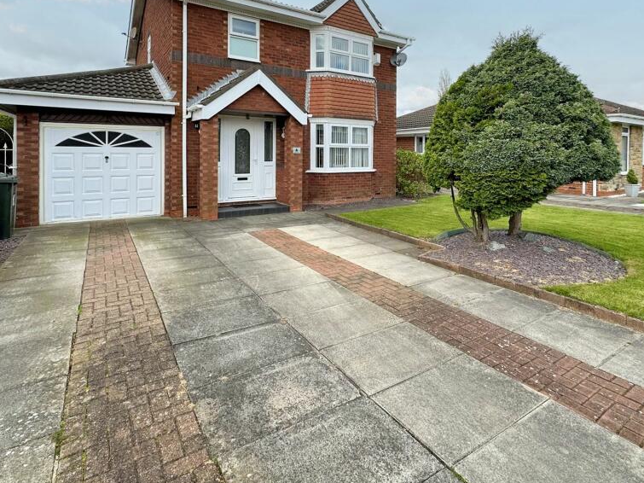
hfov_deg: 84.7
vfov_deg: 67.8
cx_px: 328
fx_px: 353
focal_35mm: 19
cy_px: 187
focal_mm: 2.2
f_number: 2.2
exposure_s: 1/673
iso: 40
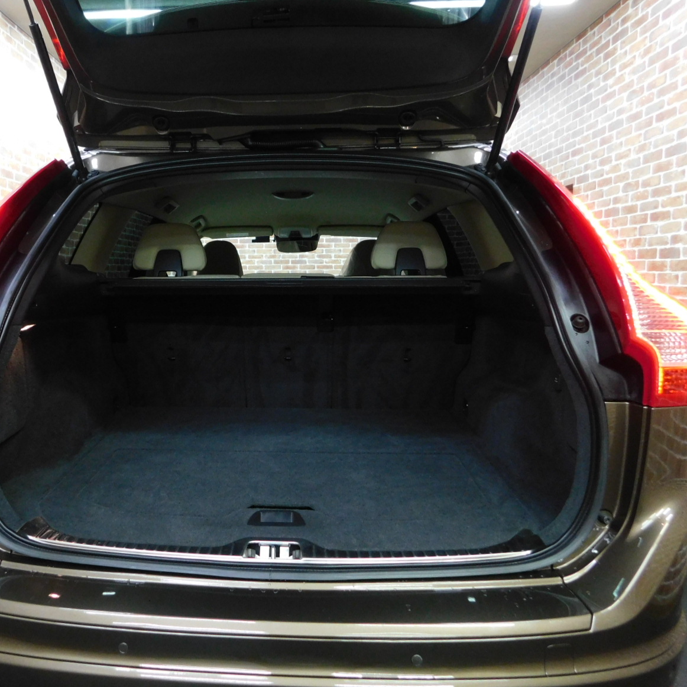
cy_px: 333
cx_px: 255
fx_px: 629
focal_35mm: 28
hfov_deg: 56.6
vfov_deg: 57.3
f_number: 3
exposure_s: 1/20
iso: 400
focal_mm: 4
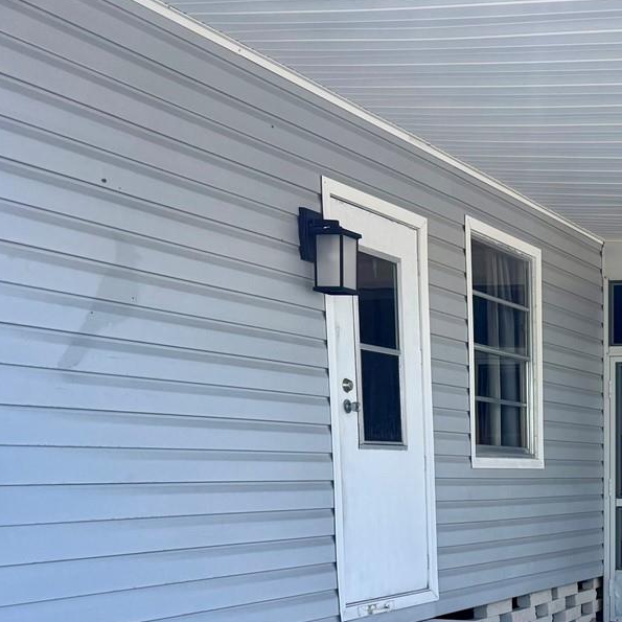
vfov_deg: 28.4
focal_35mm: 57
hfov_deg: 27.7
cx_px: 665
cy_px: 604
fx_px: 1159
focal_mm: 6.76
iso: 100
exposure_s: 1/1618
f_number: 1.78
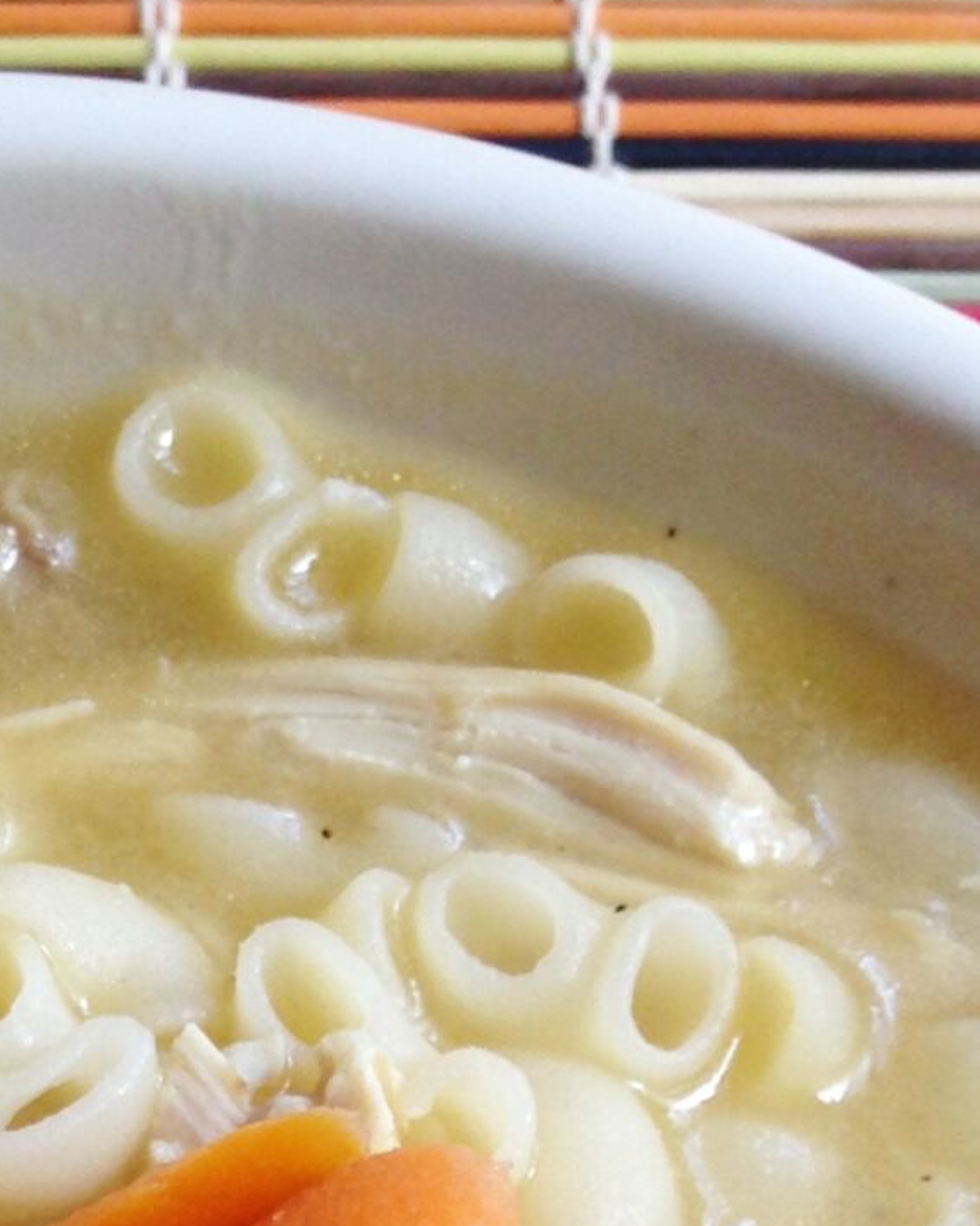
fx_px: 4205
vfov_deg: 14.7
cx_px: -164
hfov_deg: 13.0
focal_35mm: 116
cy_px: 2154
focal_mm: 4.12
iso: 50
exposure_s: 1/24
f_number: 2.4
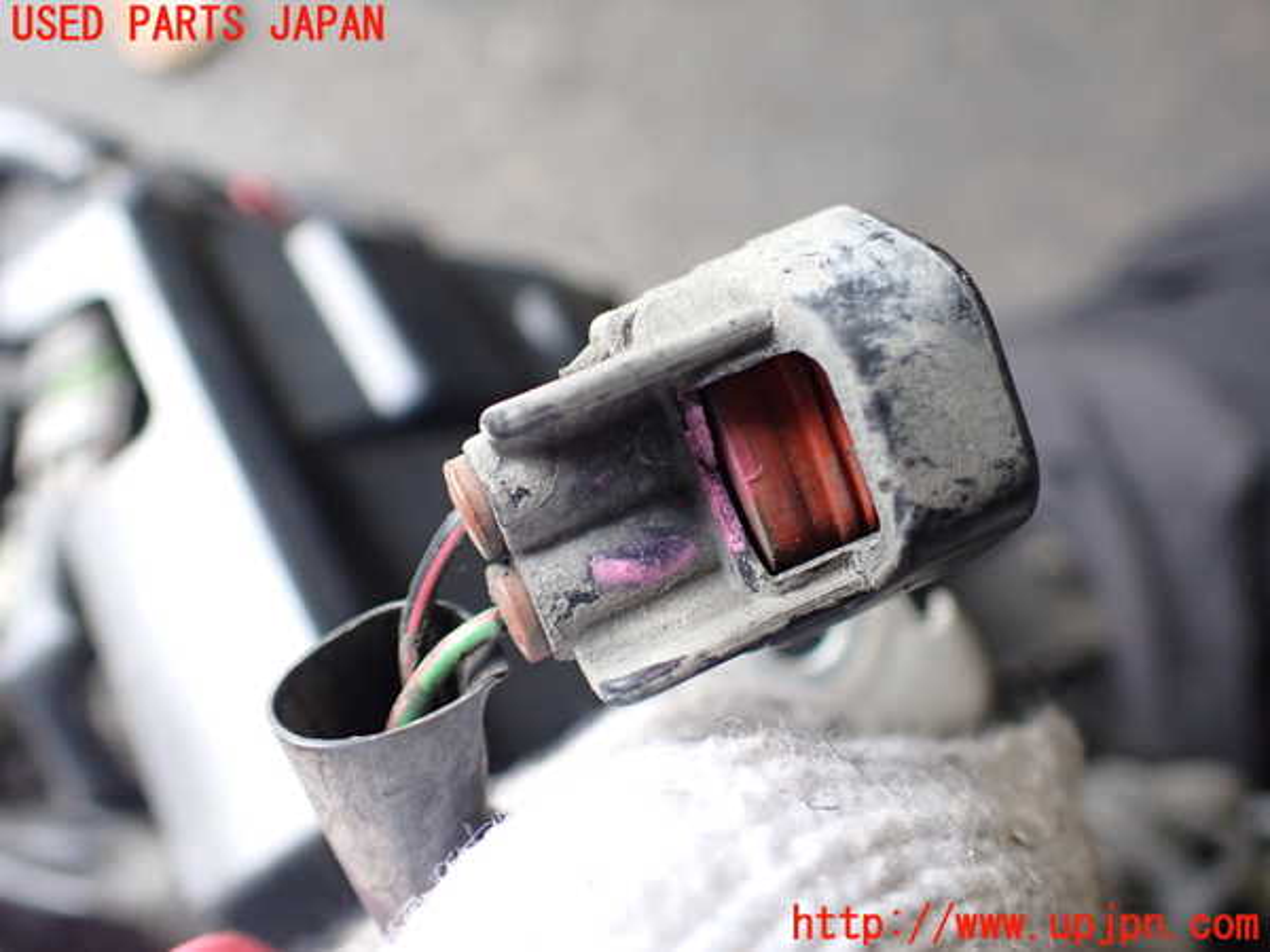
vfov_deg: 46.8
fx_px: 1101
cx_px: 635
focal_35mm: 30
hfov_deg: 60.0
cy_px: 476
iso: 400
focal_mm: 5.4
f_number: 2.3
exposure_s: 1/125
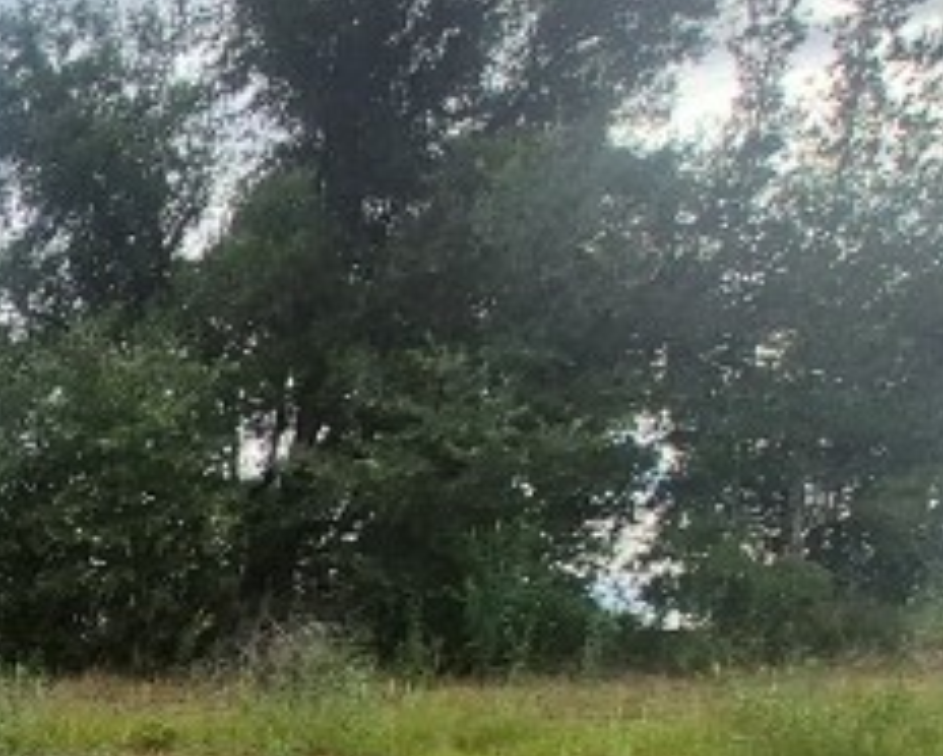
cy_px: 1000
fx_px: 1564
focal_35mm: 56
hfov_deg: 22.7
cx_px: -671
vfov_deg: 23.7
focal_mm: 1.74
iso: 50
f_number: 2.2
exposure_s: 1/1620
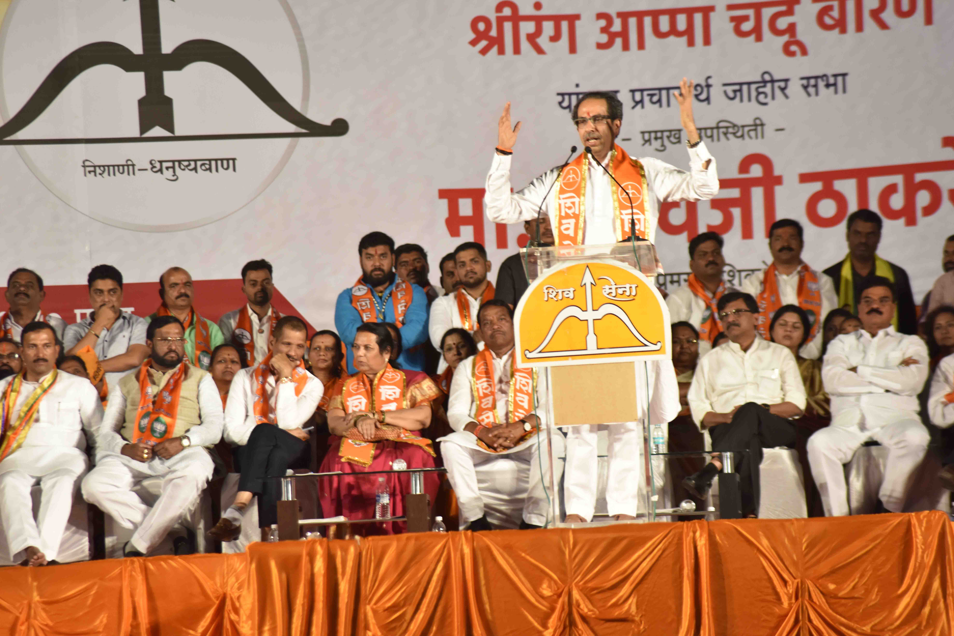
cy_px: 318
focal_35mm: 220
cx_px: 477
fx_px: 5831
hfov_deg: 9.4
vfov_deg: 6.2
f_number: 5.6
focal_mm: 220
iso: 2000
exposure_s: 1/80
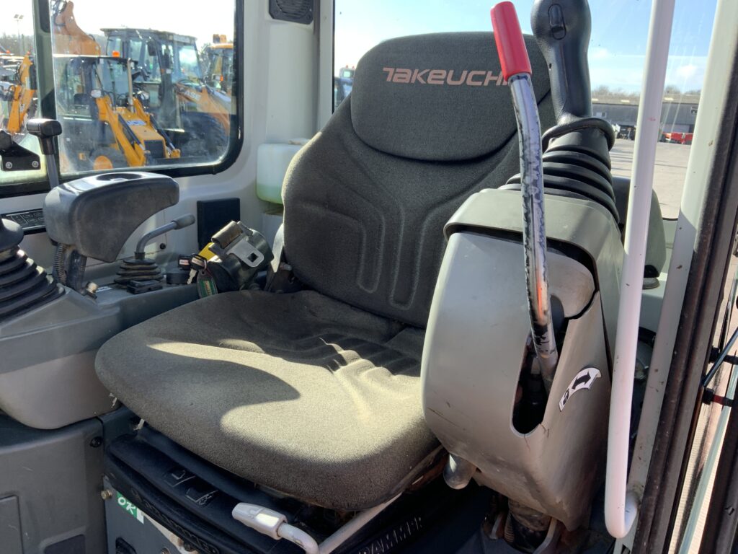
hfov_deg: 61.7
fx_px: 618
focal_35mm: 29
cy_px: 277
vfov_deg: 48.2
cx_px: 369
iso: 16
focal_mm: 3
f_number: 1.8
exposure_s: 1/222
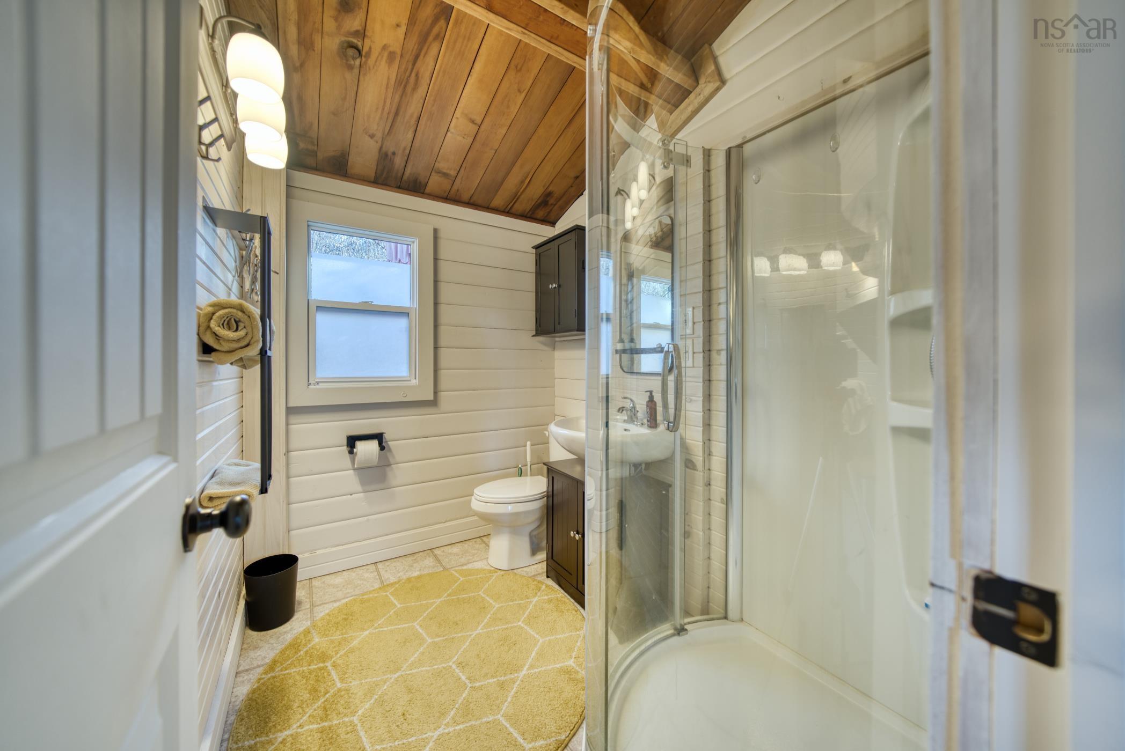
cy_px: 376
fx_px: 375
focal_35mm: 12
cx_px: 562
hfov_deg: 112.6
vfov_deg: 90.1
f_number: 4
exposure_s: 1/25
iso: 400
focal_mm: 12
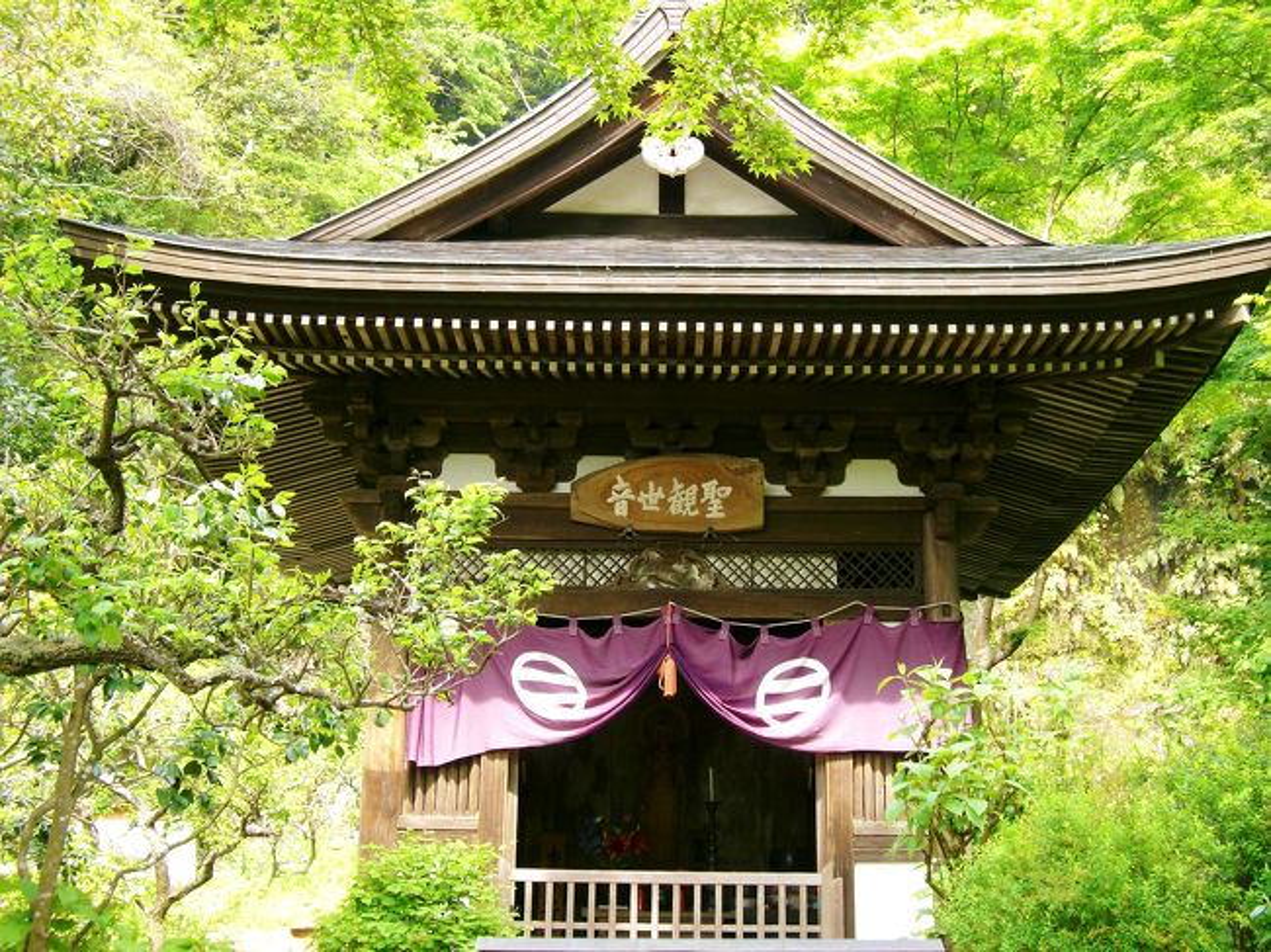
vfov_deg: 31.5
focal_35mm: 46
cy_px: 476
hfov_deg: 41.3
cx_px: 636
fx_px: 1688
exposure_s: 1/125
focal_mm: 9.6
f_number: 3.1
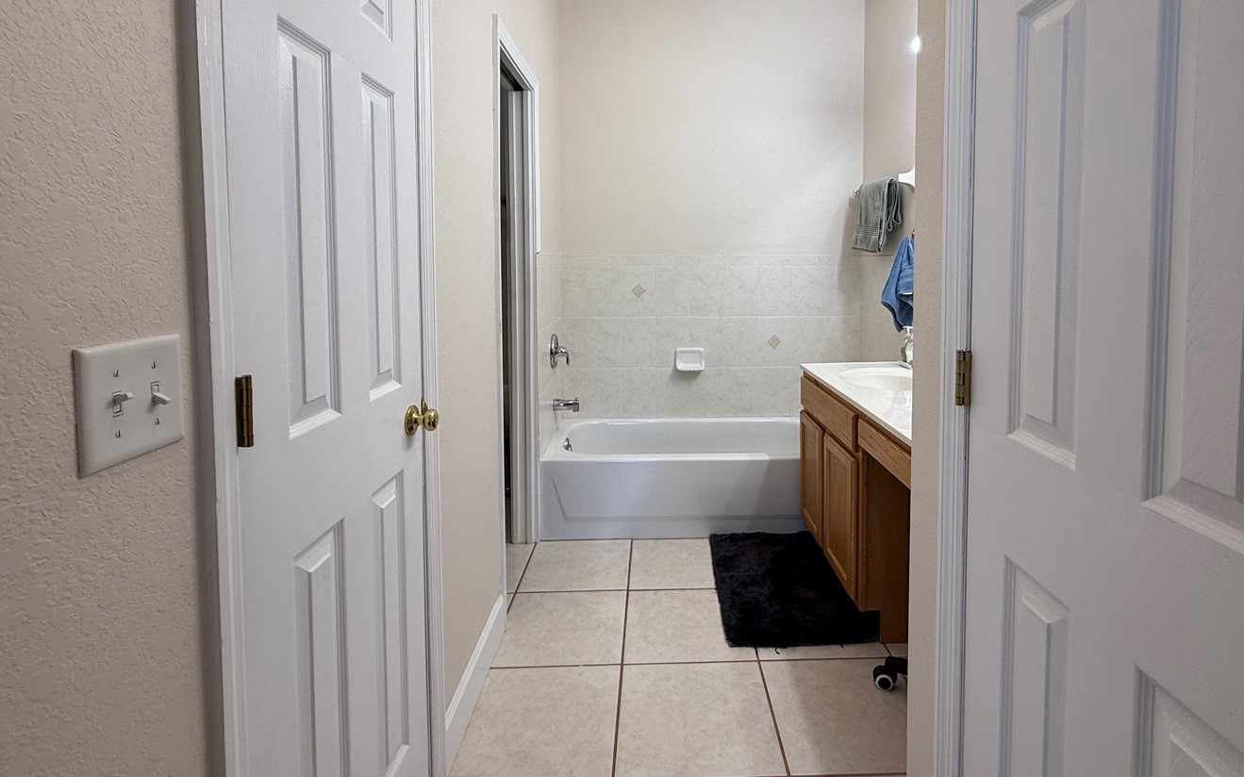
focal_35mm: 18
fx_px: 610
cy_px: 294
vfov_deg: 64.1
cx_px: 679
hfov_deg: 90.9
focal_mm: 2.22
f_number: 2.2
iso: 64
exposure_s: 1/120
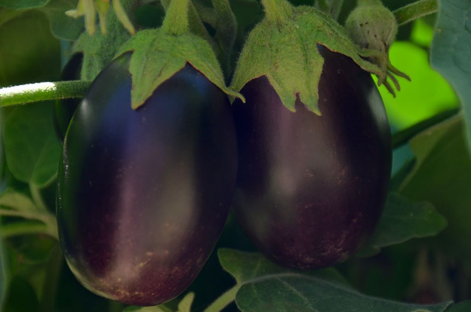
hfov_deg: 6.9
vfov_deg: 4.6
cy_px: 156
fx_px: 3916
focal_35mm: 300
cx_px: 236
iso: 400
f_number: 8
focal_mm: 200
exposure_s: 1/160
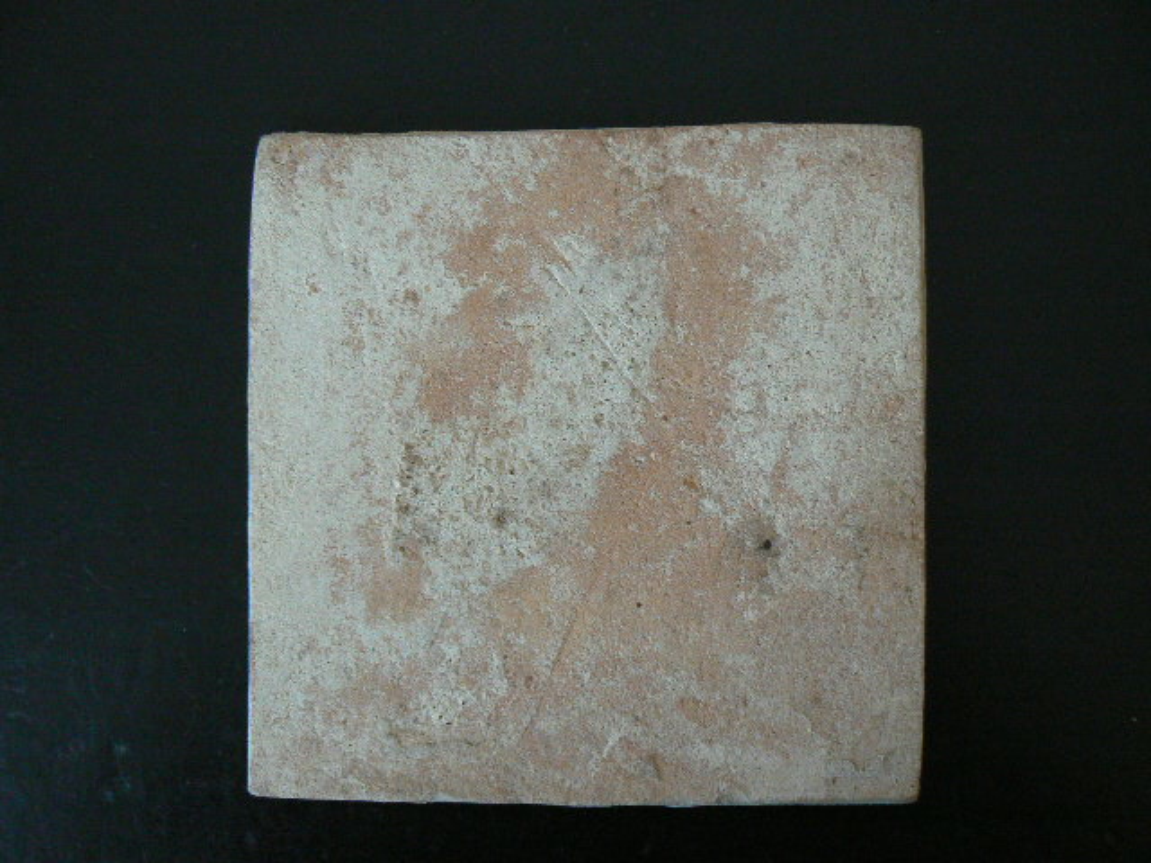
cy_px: 432
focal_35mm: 36
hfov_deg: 51.4
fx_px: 1197
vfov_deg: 39.7
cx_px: 576
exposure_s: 1/15
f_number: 2.8
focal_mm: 6
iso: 200
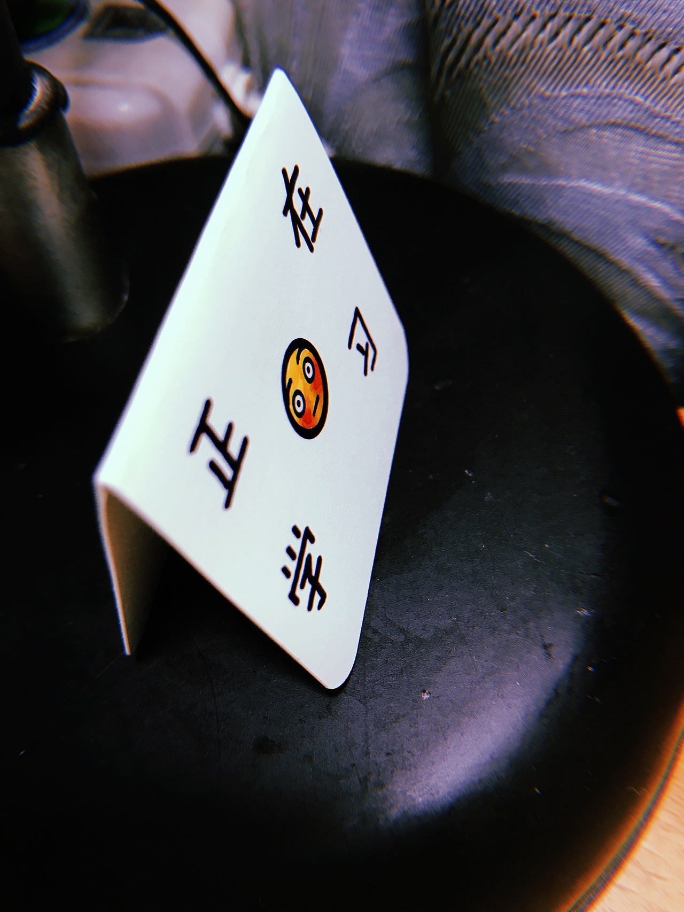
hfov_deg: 49.7
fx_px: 738
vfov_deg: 63.4
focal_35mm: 28
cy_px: 456
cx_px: 342
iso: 40
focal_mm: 3.99
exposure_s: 1/25
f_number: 1.8
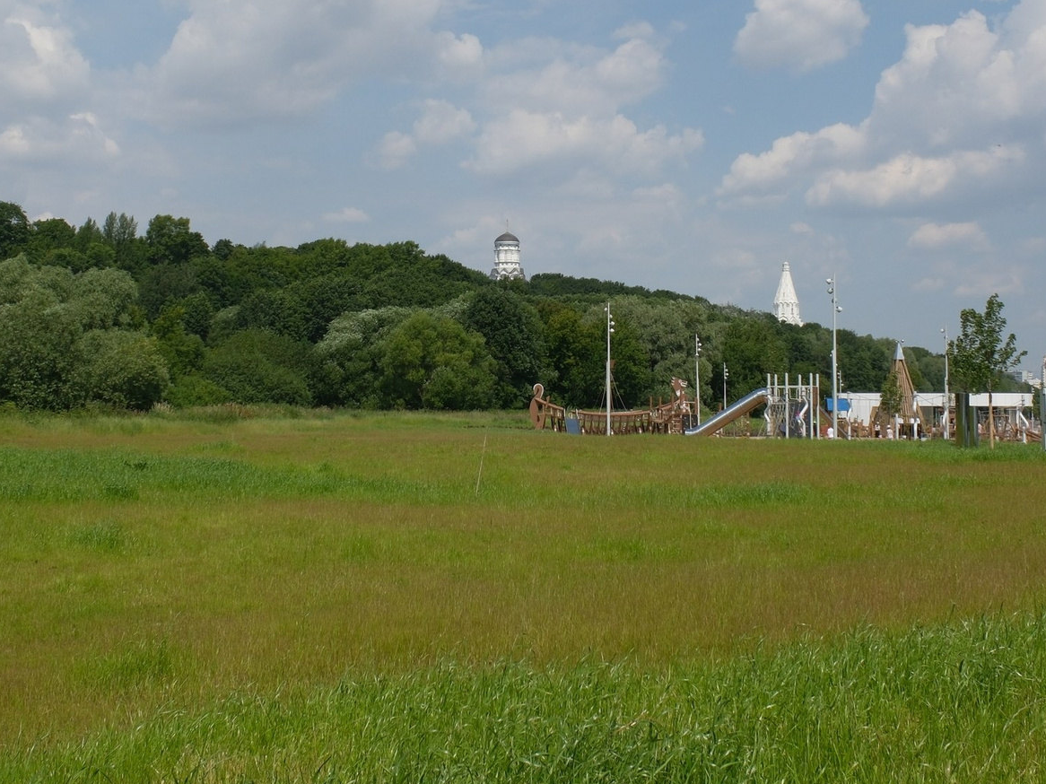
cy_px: 255
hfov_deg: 33.8
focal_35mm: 57
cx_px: 519
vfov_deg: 25.5
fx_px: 1722
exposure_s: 1/750
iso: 320
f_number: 10
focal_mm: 18
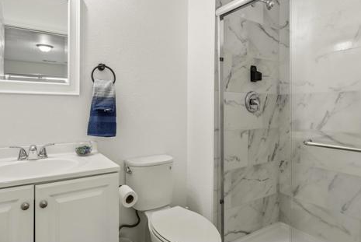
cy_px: 109
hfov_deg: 78.2
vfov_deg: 57.2
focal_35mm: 22
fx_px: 221
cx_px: 160
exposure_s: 1/25
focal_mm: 16
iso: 400
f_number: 8
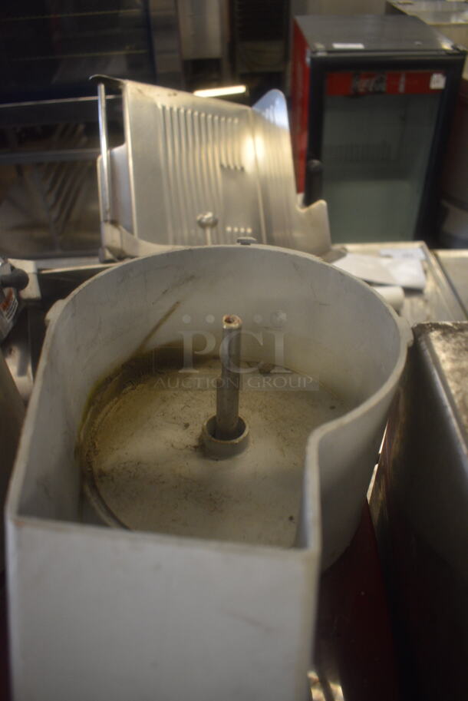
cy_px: 350
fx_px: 526
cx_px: 234
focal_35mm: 27
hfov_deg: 48.0
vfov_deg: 67.3
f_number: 3.5
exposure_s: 1/160
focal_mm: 18
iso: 800
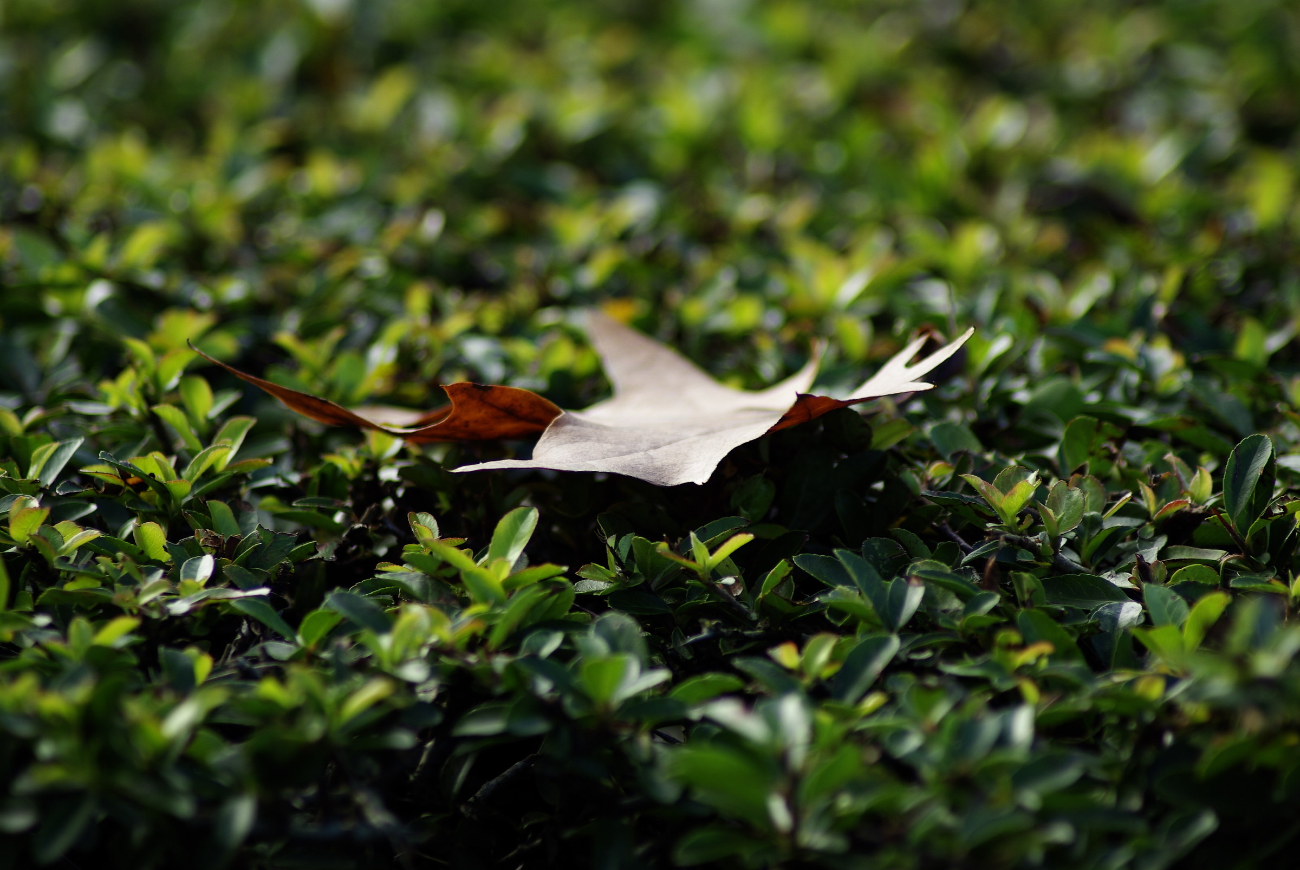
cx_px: 650
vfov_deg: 5.7
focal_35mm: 240
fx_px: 8676
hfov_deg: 8.6
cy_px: 435
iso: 100
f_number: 4.5
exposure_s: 1/160
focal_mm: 160
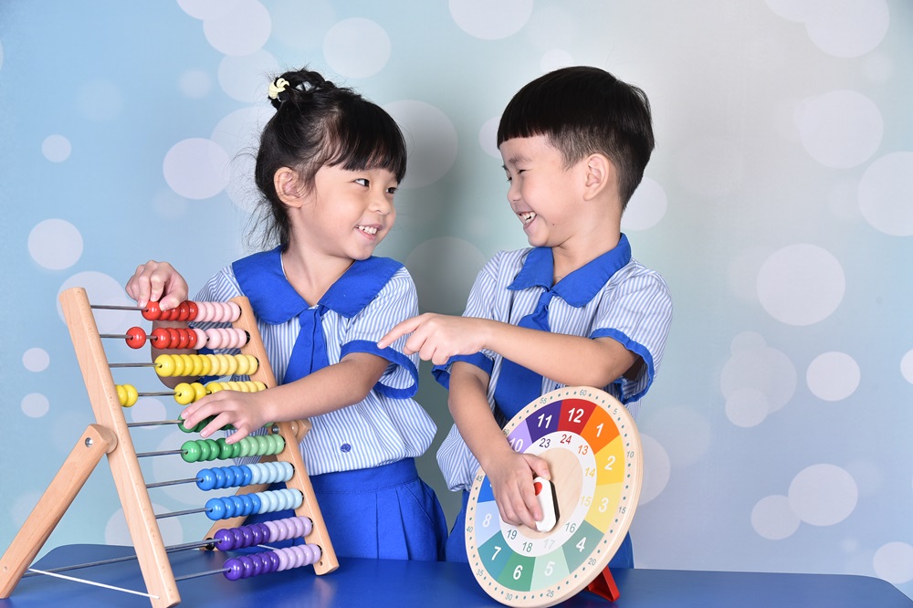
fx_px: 1572
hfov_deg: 32.4
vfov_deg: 21.9
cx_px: 456
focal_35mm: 62
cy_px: 304
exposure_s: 1/125
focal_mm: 62
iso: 400
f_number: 8
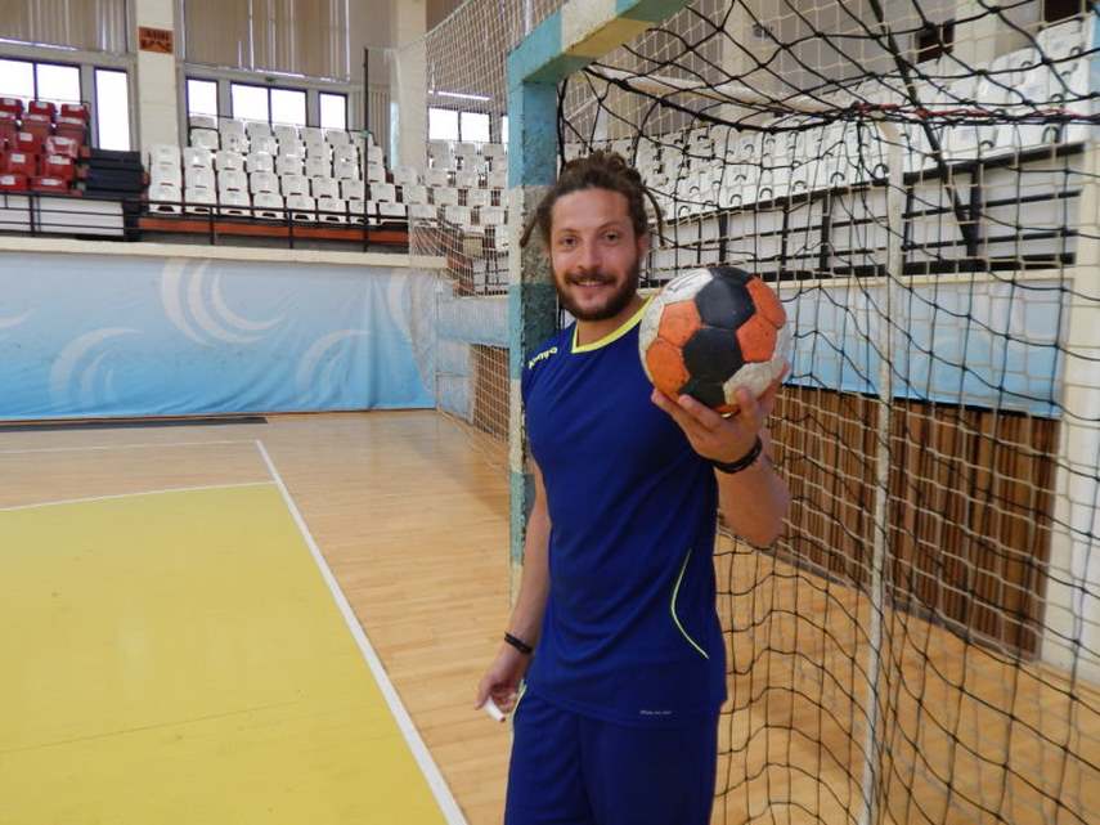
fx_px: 794
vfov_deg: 54.9
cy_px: 412
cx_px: 550
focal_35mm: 25
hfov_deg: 69.4
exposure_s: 1/30
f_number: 3.1
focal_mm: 4.5
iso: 250
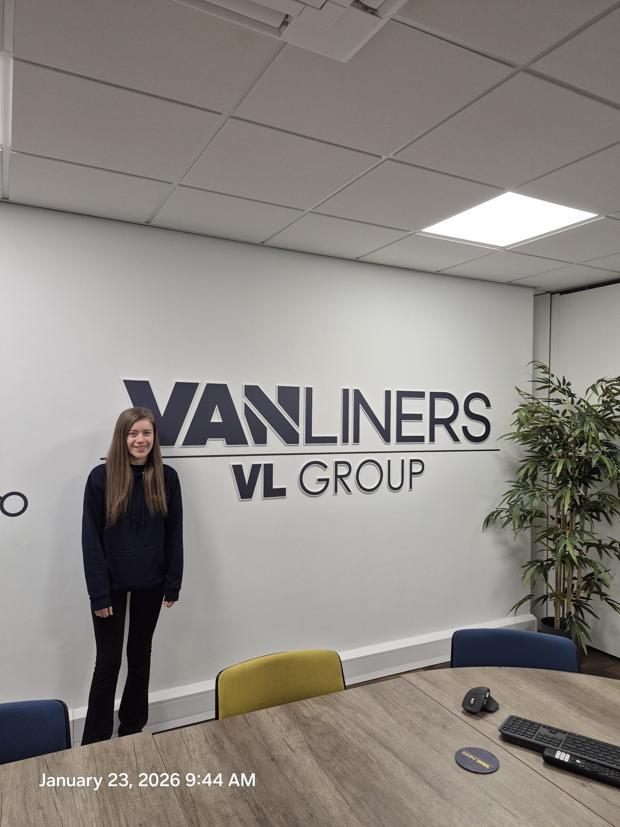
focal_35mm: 23
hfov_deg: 58.9
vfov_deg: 73.9
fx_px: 549
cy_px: 414
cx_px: 310
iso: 100
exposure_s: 1/100
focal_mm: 5.4
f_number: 1.8
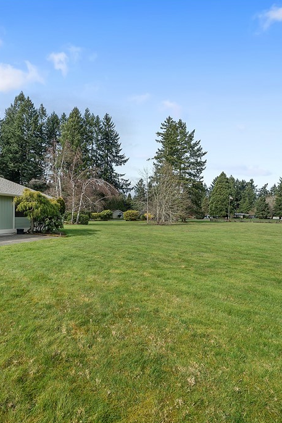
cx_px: 92
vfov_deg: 86.9
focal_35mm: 19
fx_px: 223
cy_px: 220
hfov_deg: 62.8
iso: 125
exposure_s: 1/1000
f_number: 4.5
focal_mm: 12
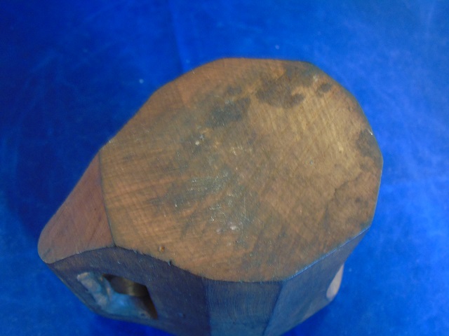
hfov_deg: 41.2
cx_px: 224
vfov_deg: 31.5
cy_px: 168
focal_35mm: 46
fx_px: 597
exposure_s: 1/4
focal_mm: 8.2
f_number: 4.1
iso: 400
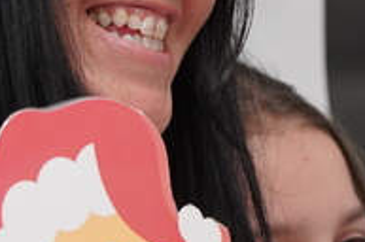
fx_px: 7156
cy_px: 201
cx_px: 130
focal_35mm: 707
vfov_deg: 1.9
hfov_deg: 2.9
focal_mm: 133
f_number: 4
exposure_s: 1/160
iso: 3200
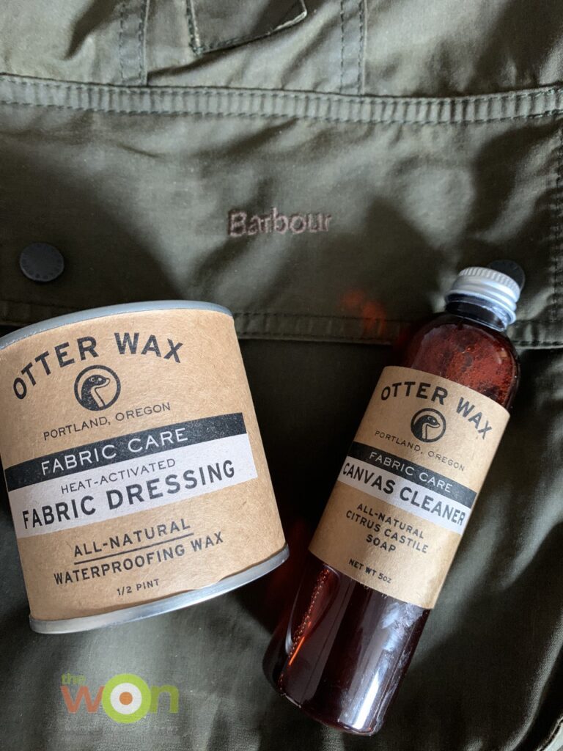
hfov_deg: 53.1
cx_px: 282
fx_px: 564
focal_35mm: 26
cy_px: 376
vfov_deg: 67.3
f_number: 1.8
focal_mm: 4.25
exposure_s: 1/32
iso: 400
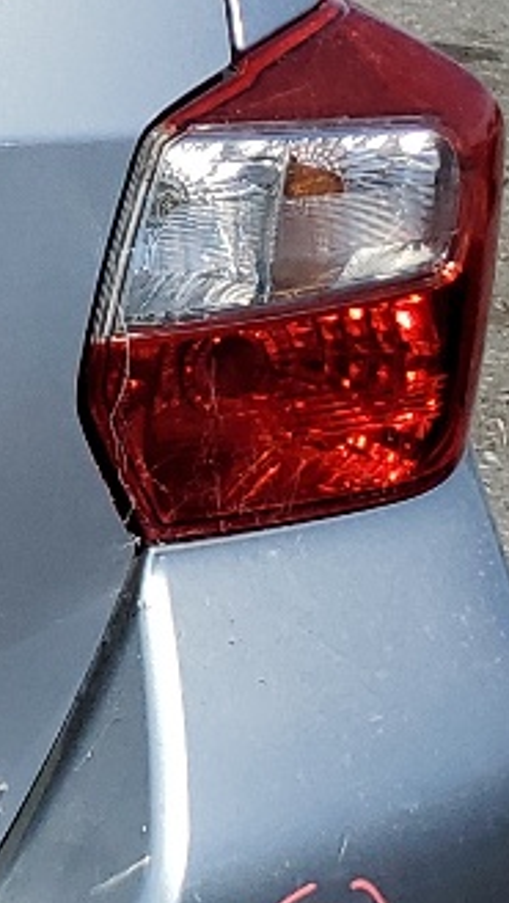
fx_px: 3304
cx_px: -1180
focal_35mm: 138
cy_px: 427
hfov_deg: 7.4
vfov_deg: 15.6
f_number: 1.5
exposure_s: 1/5000
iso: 50
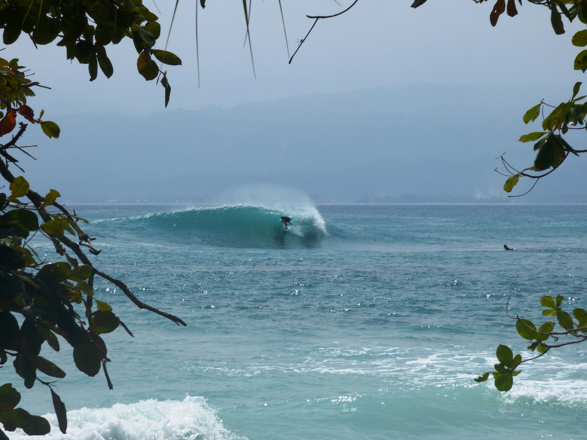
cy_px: 220
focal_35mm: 173
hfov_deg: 11.4
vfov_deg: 8.6
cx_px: 294
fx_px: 2934
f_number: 5.4
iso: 100
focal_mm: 28.23
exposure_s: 1/1300
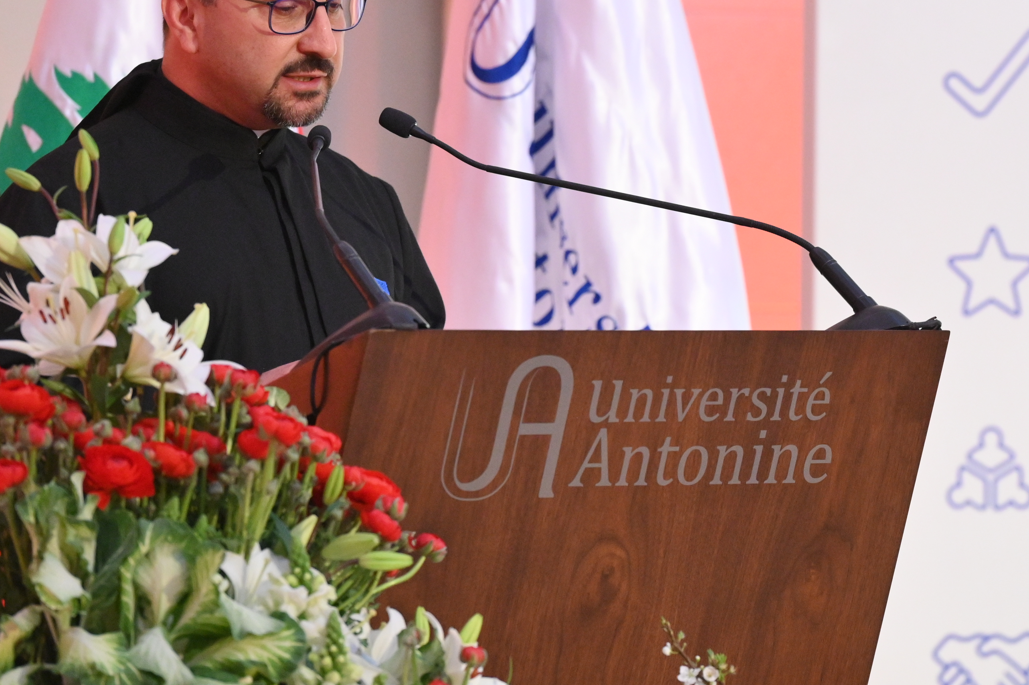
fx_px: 9830
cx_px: 718
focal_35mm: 344
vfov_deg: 4.0
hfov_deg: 6.0
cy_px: 160
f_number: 4
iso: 5000
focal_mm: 195
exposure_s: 1/400
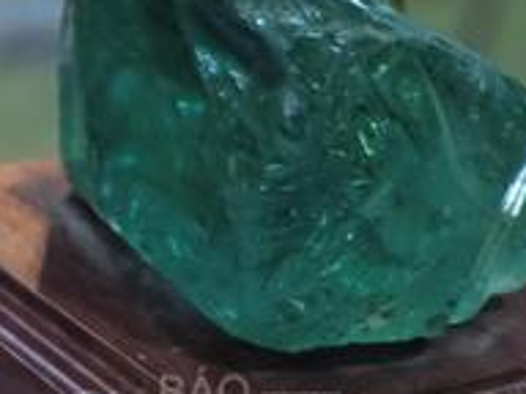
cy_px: -287
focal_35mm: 96
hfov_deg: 16.3
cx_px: -485
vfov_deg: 13.9
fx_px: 1459
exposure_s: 1/100
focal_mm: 5.4
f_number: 1.8
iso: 320
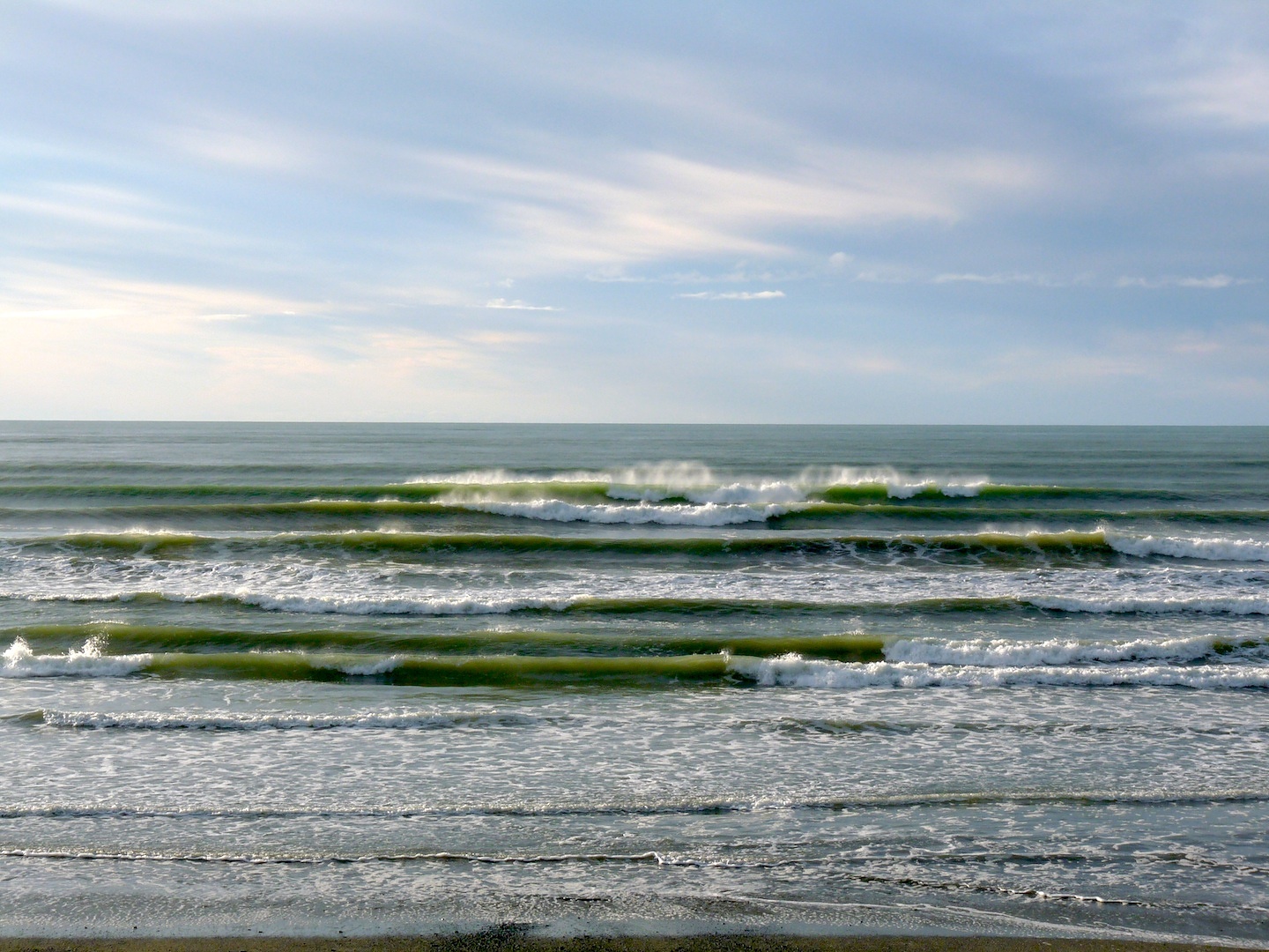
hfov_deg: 23.3
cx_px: 634
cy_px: 476
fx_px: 3079
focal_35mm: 84
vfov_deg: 17.6
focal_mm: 14.9
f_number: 6.3
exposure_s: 1/400
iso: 100
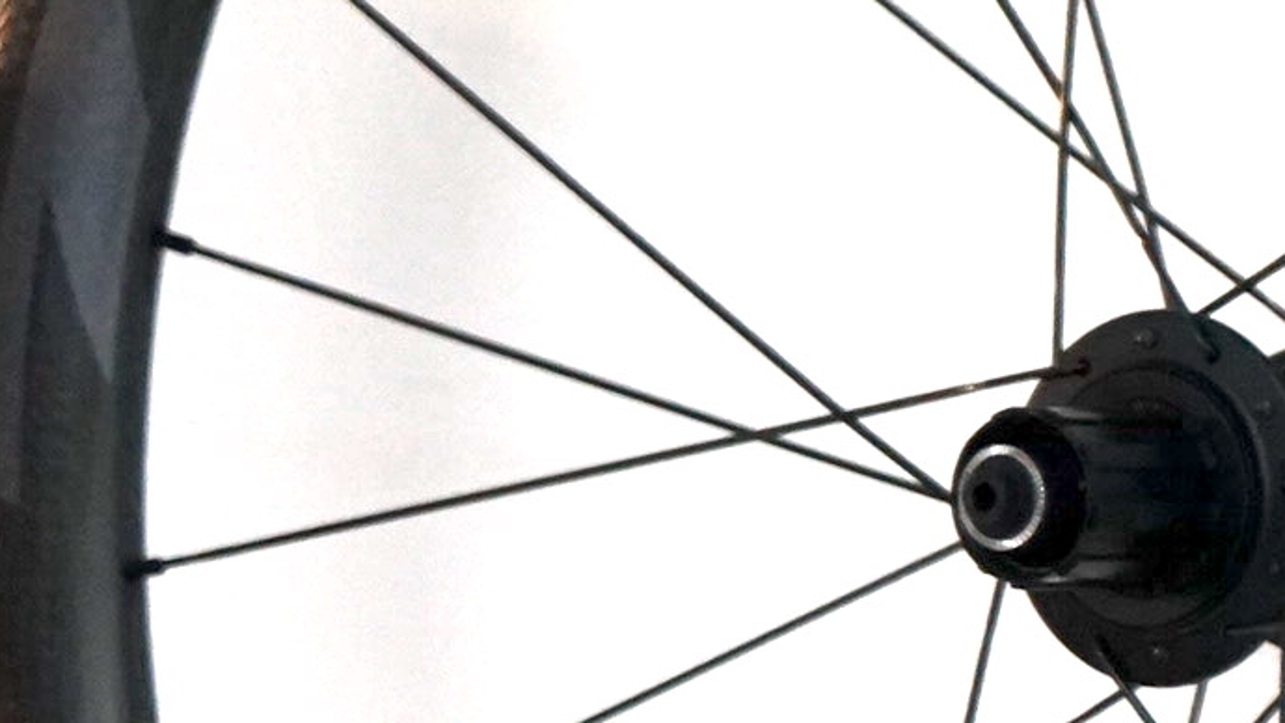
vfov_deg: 5.3
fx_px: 7768
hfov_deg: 8.8
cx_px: 2687
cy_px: 607
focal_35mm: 228
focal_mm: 50
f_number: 4.5
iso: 2000
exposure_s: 1/160
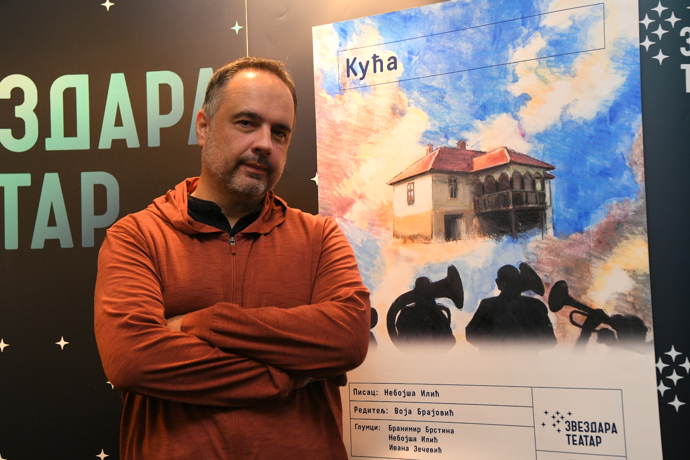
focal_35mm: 55
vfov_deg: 24.6
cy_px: 230
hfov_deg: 36.2
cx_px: 345
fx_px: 1054
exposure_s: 1/160
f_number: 5.6
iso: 2500
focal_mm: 55
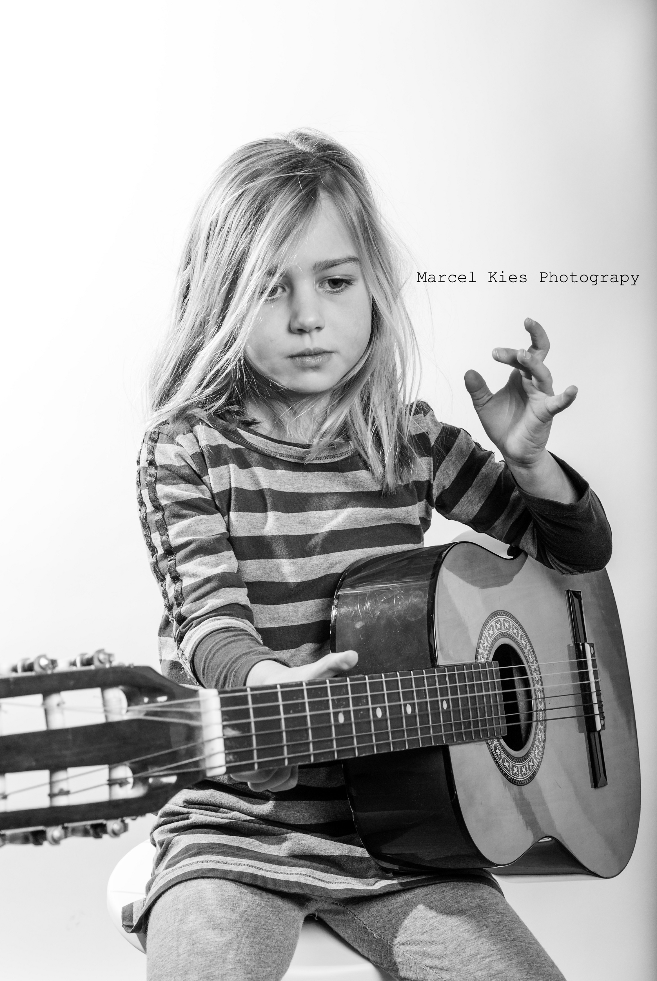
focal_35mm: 48
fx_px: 1310
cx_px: 328
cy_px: 490
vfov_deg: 41.1
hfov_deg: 28.2
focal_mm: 32
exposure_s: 1/200
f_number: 8
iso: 100
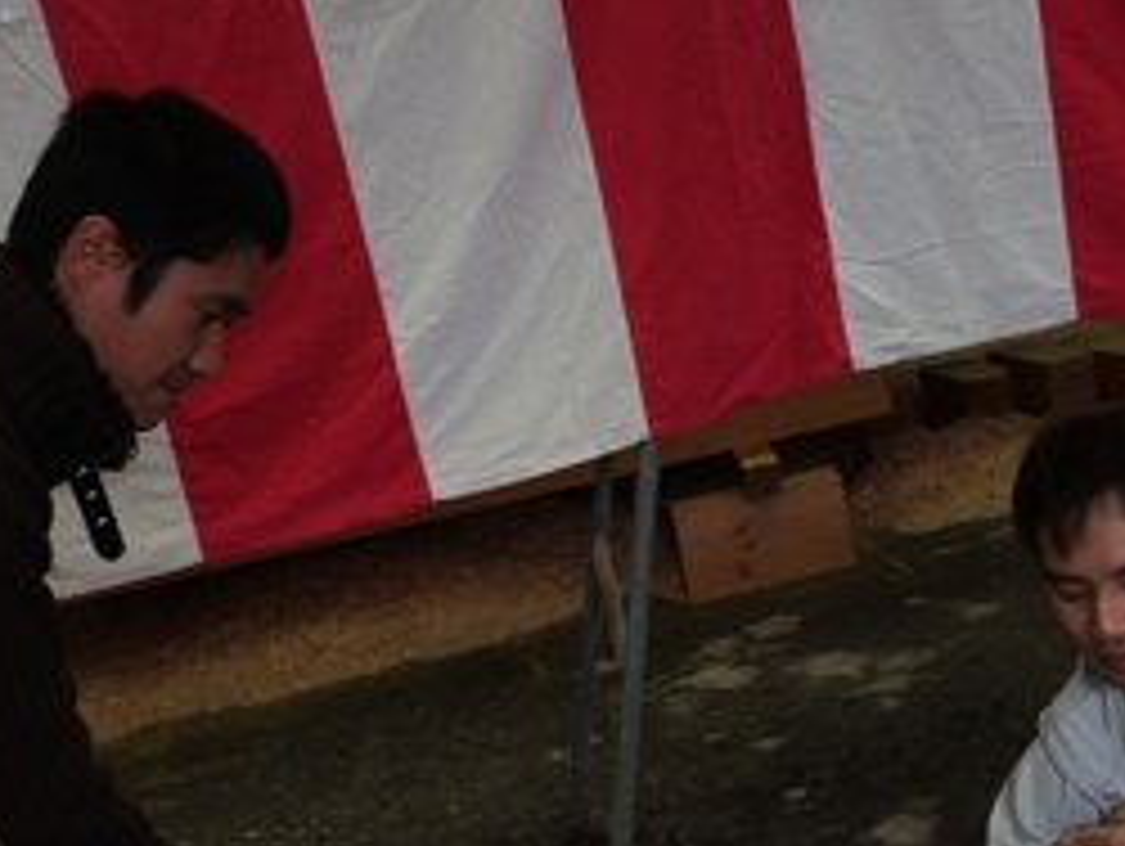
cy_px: 783
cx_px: 572
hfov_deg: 27.0
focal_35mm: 72
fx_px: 2342
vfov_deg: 20.0
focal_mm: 4.12
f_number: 2.2
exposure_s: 1/80
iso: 32
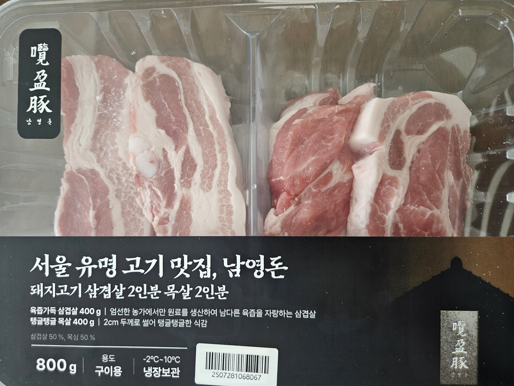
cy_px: 193
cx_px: 257
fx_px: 342
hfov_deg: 73.9
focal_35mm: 23
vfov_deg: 58.9
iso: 640
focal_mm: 5.4
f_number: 1.8
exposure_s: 1/60.2
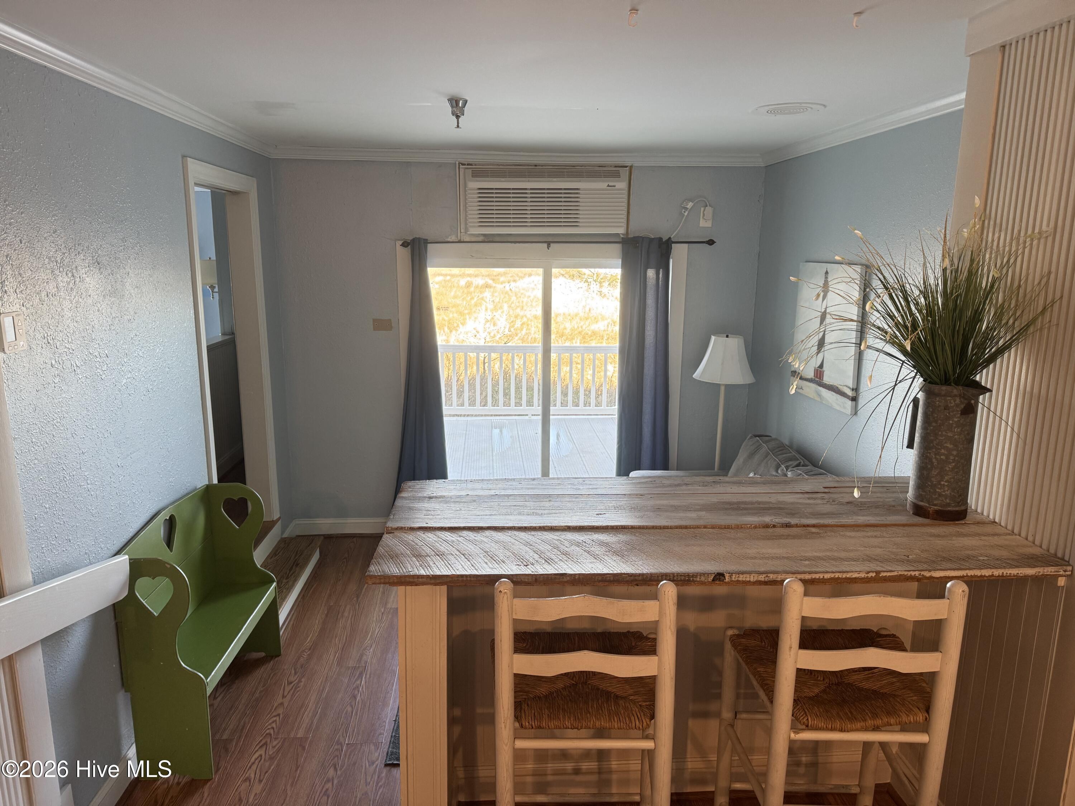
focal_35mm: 24
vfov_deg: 56.8
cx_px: 538
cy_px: 403
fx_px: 745
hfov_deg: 71.6
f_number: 1.78
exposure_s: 1/120
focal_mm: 6.76
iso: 200
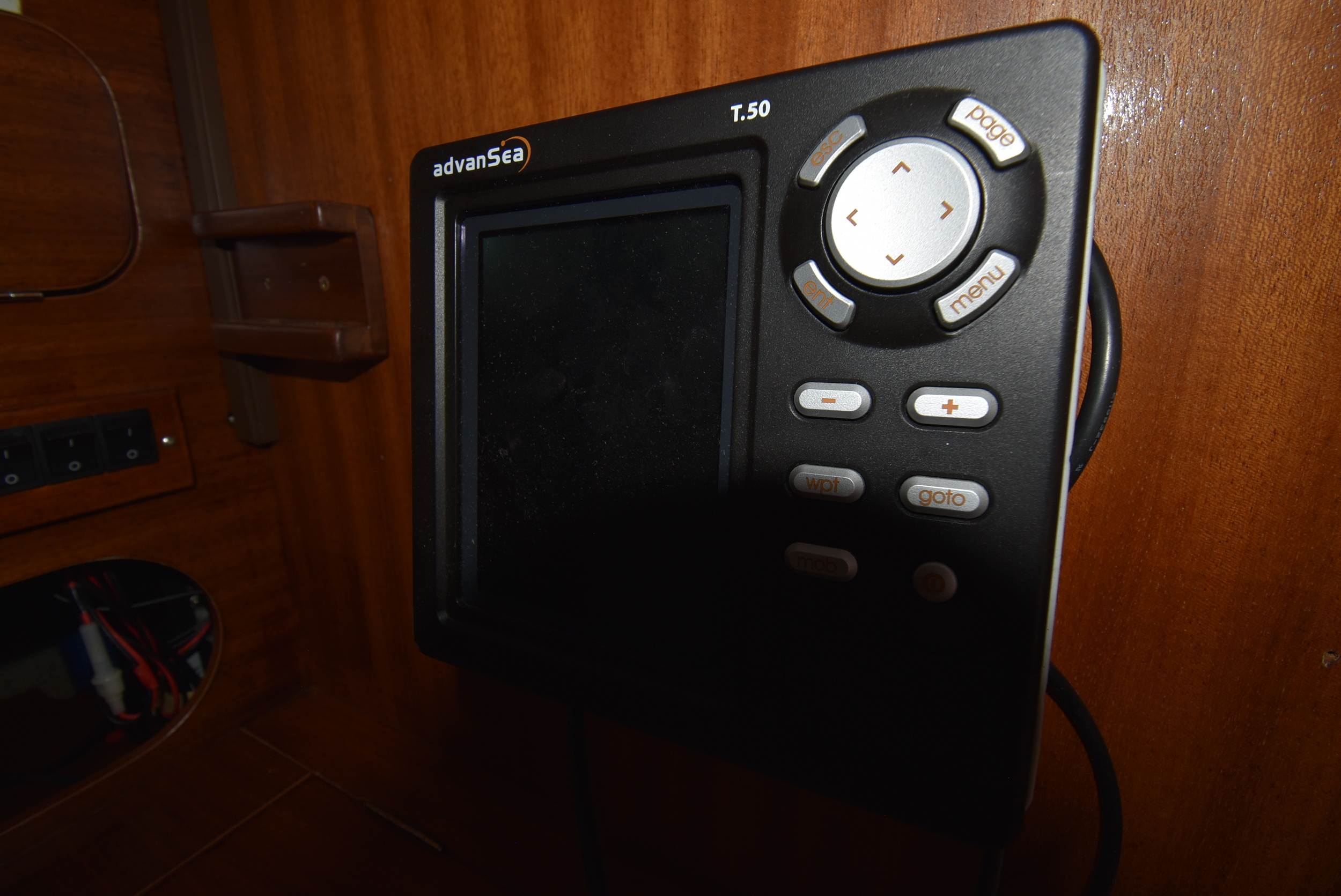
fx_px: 559
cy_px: 448
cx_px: 670
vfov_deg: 77.4
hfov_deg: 100.3
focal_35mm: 15
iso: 100
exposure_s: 1/60
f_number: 8
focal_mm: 10
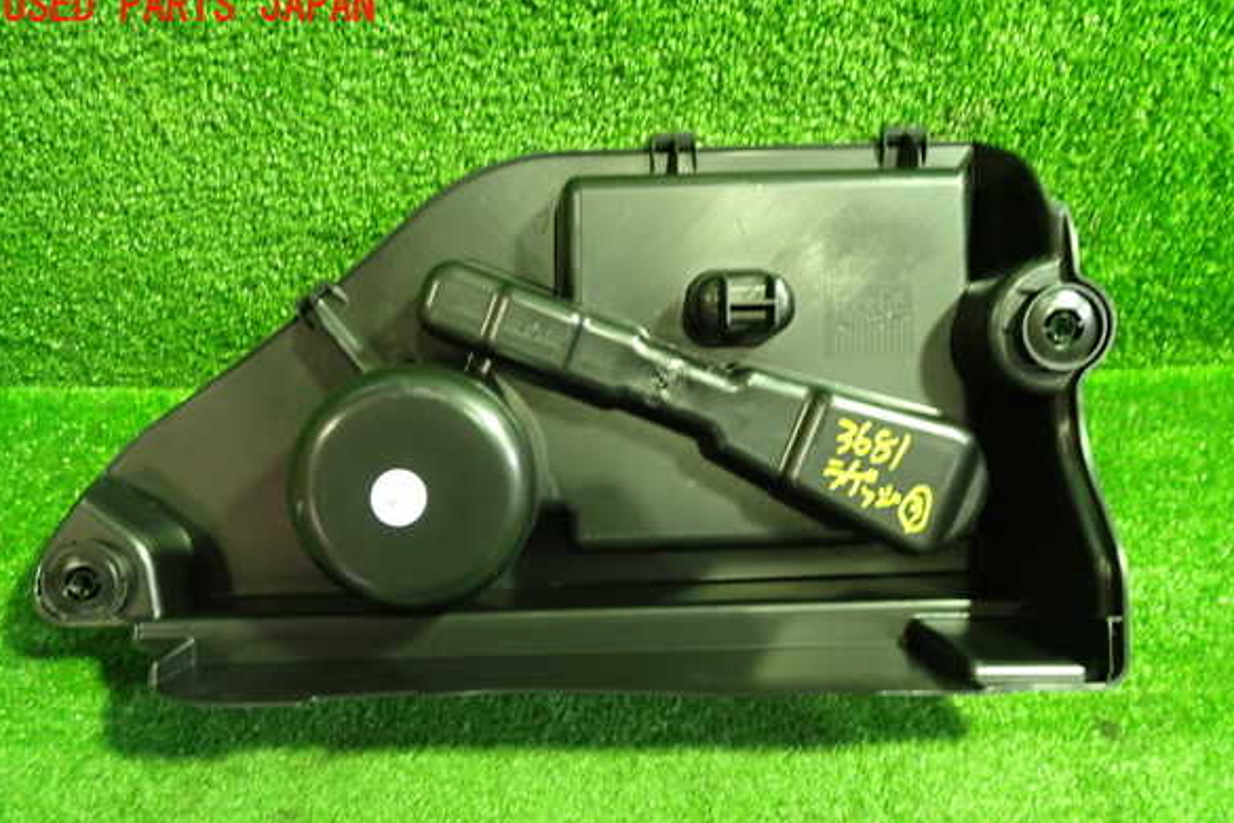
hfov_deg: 58.7
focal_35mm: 32
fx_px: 1097
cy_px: 456
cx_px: 624
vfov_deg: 41.1
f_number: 2.3
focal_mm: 5.4
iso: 800
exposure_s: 1/30
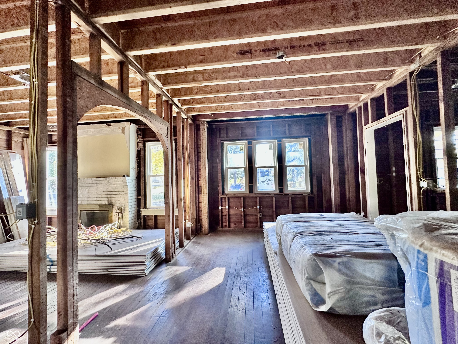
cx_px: 229
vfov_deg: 85.7
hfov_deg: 102.1
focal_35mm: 14
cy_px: 172
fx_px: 185
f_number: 2.2
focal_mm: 2.22
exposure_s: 1/99
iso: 320
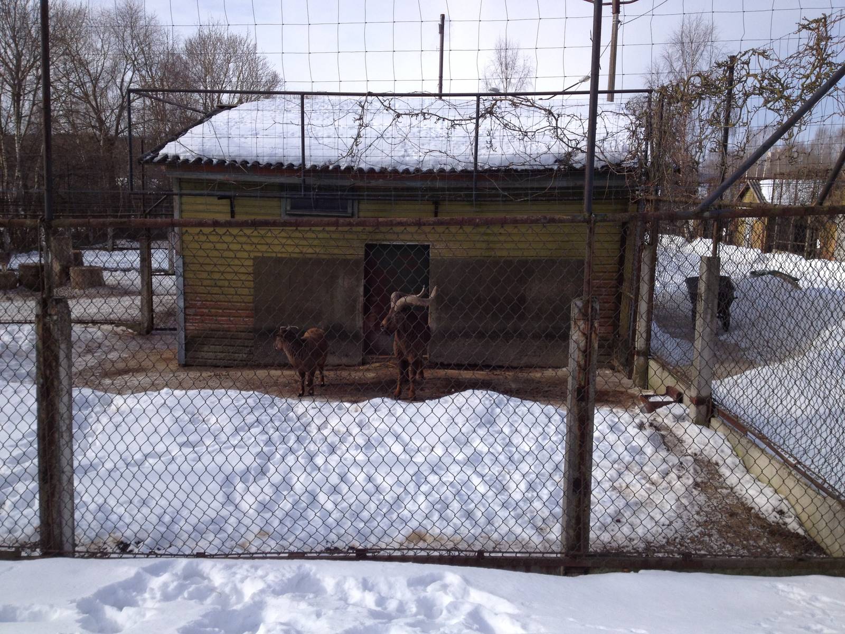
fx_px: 854
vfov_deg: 40.7
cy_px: 317
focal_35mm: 35
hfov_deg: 52.6
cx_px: 422
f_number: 2.4
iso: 50
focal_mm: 4.28
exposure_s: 1/1672
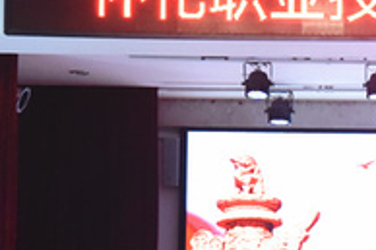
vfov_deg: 5.3
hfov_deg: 7.8
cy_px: 306
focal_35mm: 256
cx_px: 673
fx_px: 2671
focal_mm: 62
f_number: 5
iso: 6400
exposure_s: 1/200
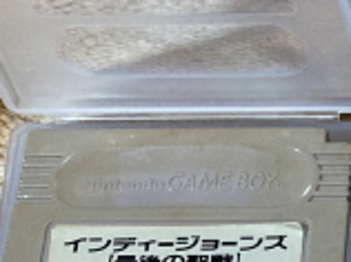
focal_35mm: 142
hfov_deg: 12.3
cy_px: 293
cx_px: 702
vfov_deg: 10.3
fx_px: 1438
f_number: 1.8
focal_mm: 3.99
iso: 320
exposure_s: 1/60
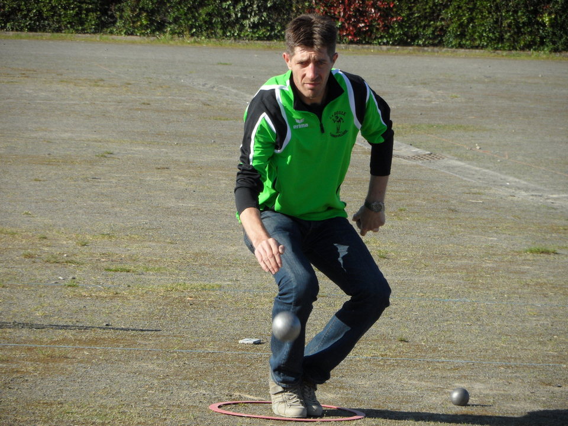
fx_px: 3938
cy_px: 213
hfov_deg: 8.2
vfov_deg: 6.2
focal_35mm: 240
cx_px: 284
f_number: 5
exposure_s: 1/350
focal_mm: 39.5
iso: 80
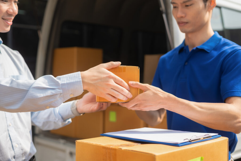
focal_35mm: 50
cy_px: 80
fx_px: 335
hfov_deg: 39.6
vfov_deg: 27.0
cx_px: 120
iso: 160
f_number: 2.8
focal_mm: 50
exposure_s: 1/1000
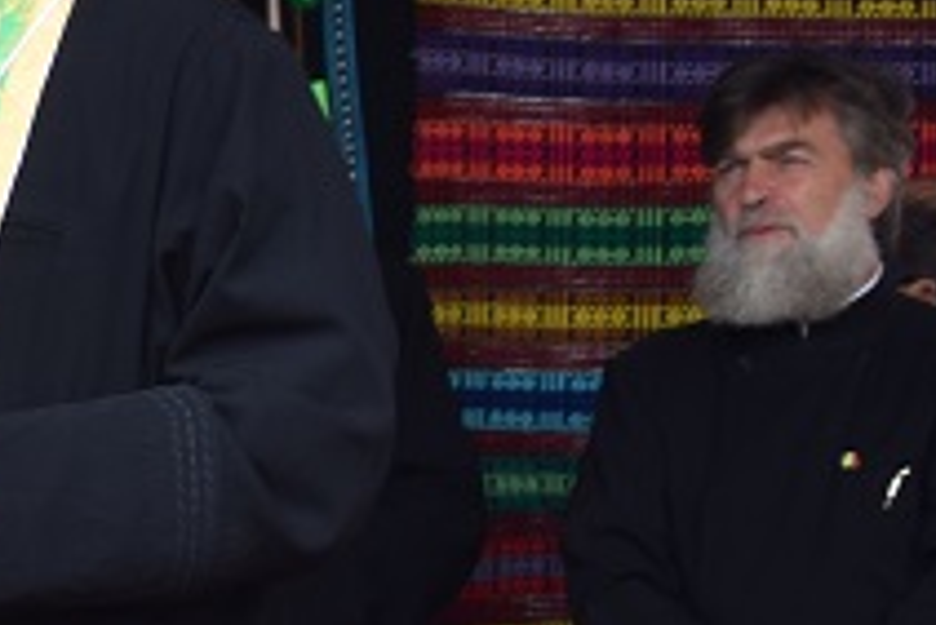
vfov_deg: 5.4
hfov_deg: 7.5
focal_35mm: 256
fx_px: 6660
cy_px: 559
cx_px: -1384
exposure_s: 1/80
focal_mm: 30
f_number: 5
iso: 100
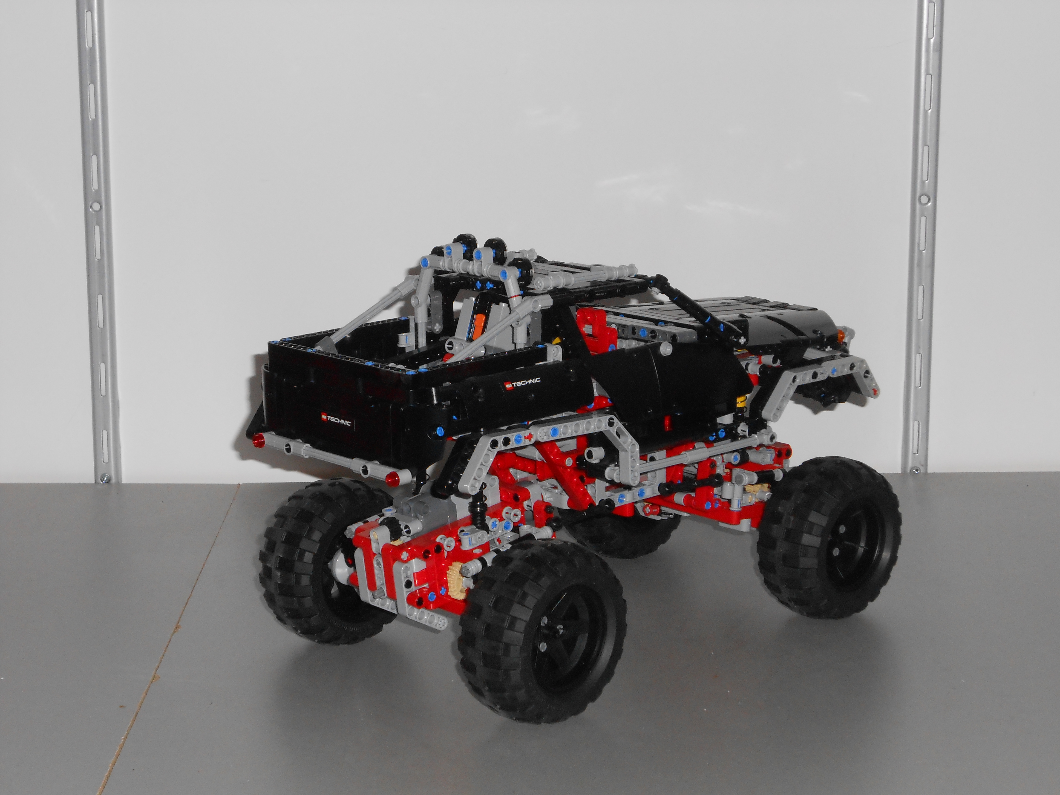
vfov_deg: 20.4
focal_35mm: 72
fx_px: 2205
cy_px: 398
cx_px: 530
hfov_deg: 27.0
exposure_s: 1/60
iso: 250
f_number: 6
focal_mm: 12.8
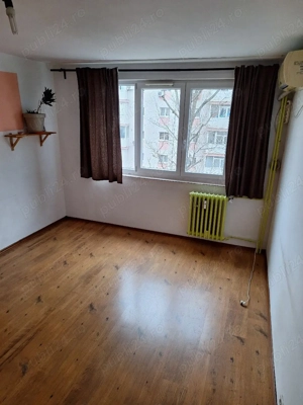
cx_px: 152
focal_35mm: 23
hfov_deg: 58.9
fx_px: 268
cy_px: 202
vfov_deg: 73.9
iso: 125
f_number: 1.8
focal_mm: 5.54
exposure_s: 1/50
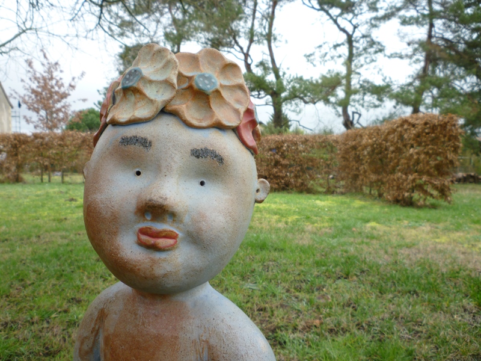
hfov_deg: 61.7
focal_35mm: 29
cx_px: 240
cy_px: 180
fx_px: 403
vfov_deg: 48.2
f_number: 3.3
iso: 80
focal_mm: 5.2
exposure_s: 1/100
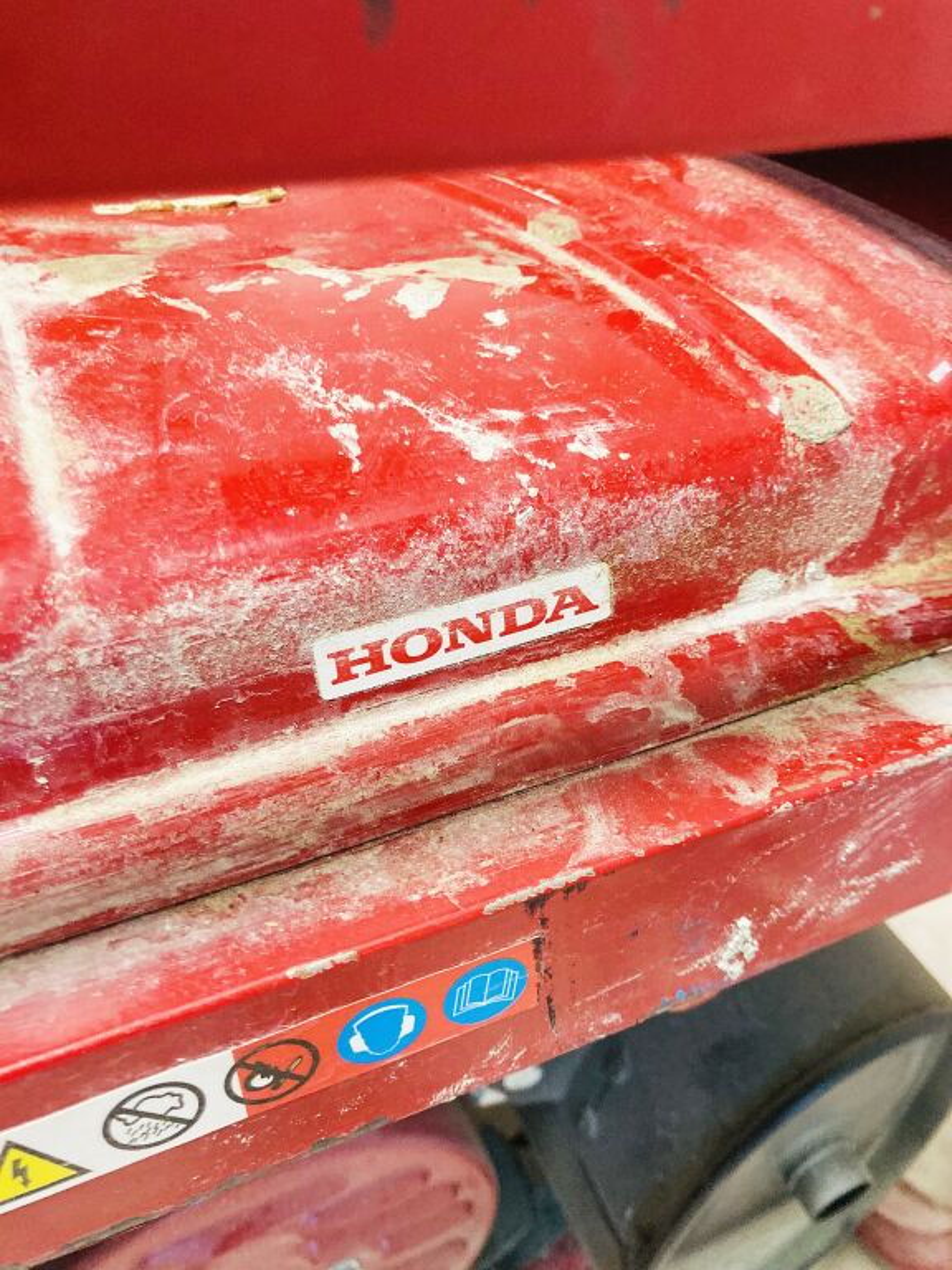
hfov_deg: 49.7
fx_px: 1027
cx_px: 476
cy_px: 635
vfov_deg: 63.4
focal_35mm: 28
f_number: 1.8
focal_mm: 3.99
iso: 250
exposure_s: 1/50
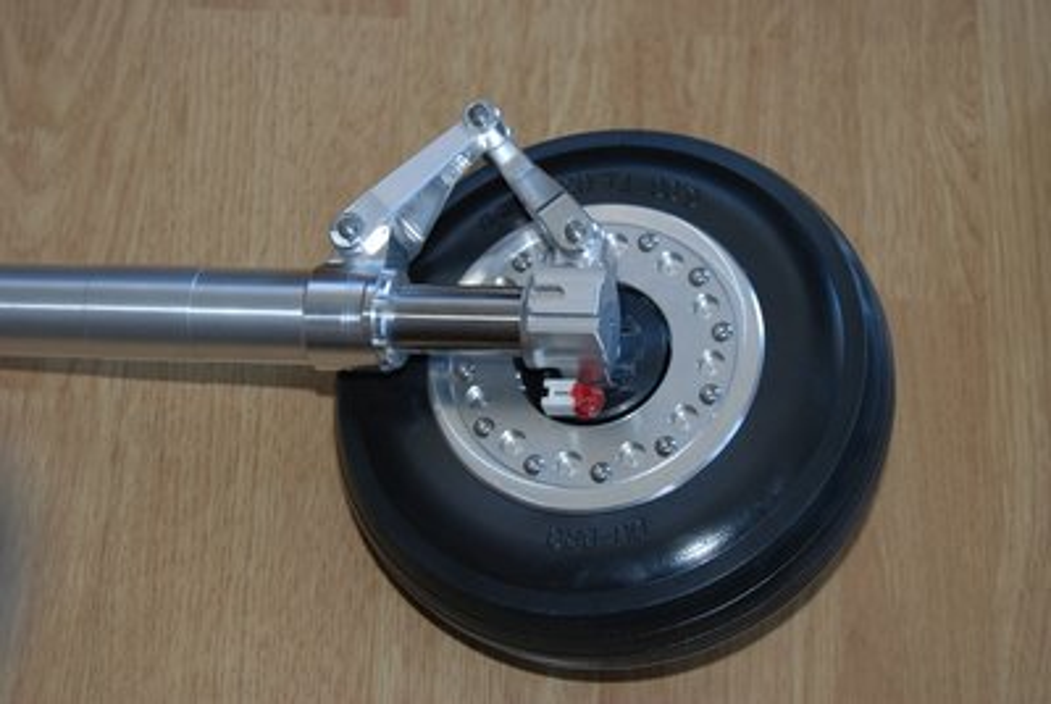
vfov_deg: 17.6
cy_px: 352
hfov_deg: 26.0
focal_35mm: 78
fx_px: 2280
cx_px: 526
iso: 320
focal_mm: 52
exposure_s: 1/60
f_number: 5.6
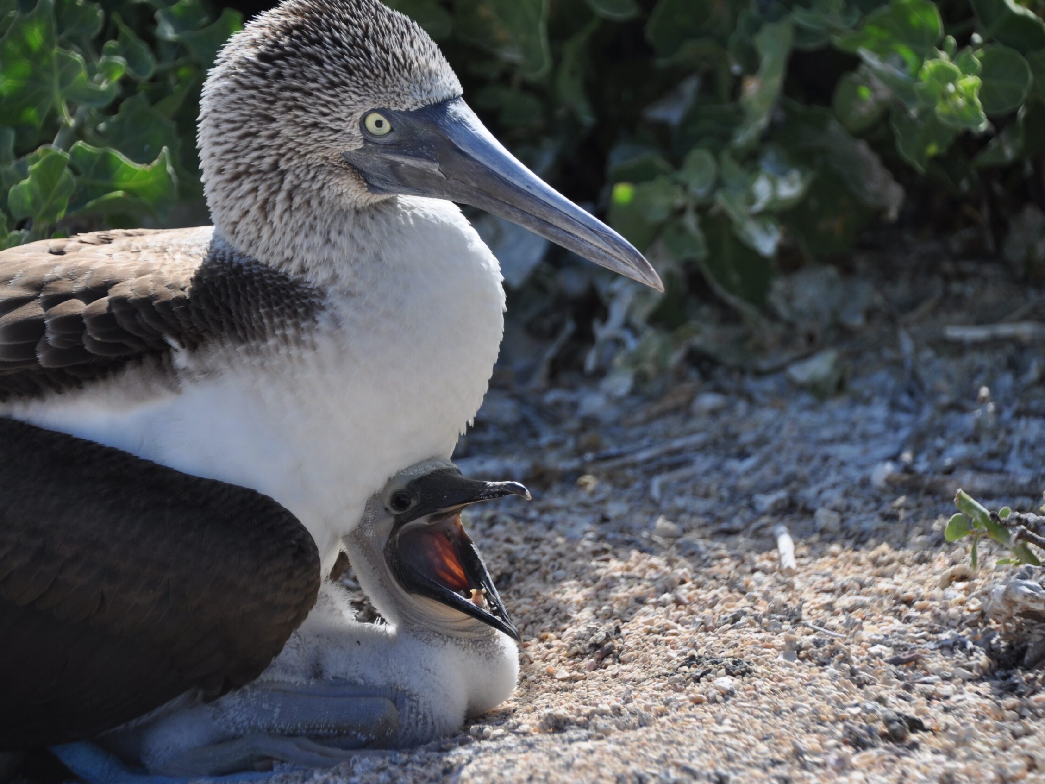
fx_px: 9617
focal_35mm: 319
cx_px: 524
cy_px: 393
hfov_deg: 6.2
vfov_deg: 4.7
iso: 200
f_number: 6.3
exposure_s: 1/640
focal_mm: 195
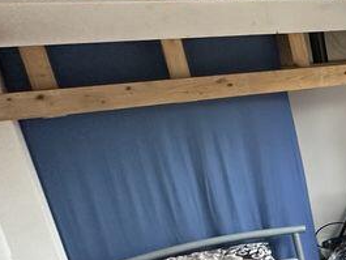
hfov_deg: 23.1
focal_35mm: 54
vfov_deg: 26.8
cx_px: 594
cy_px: 180
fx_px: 540
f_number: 2.2
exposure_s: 1/99
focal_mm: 2.22
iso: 250
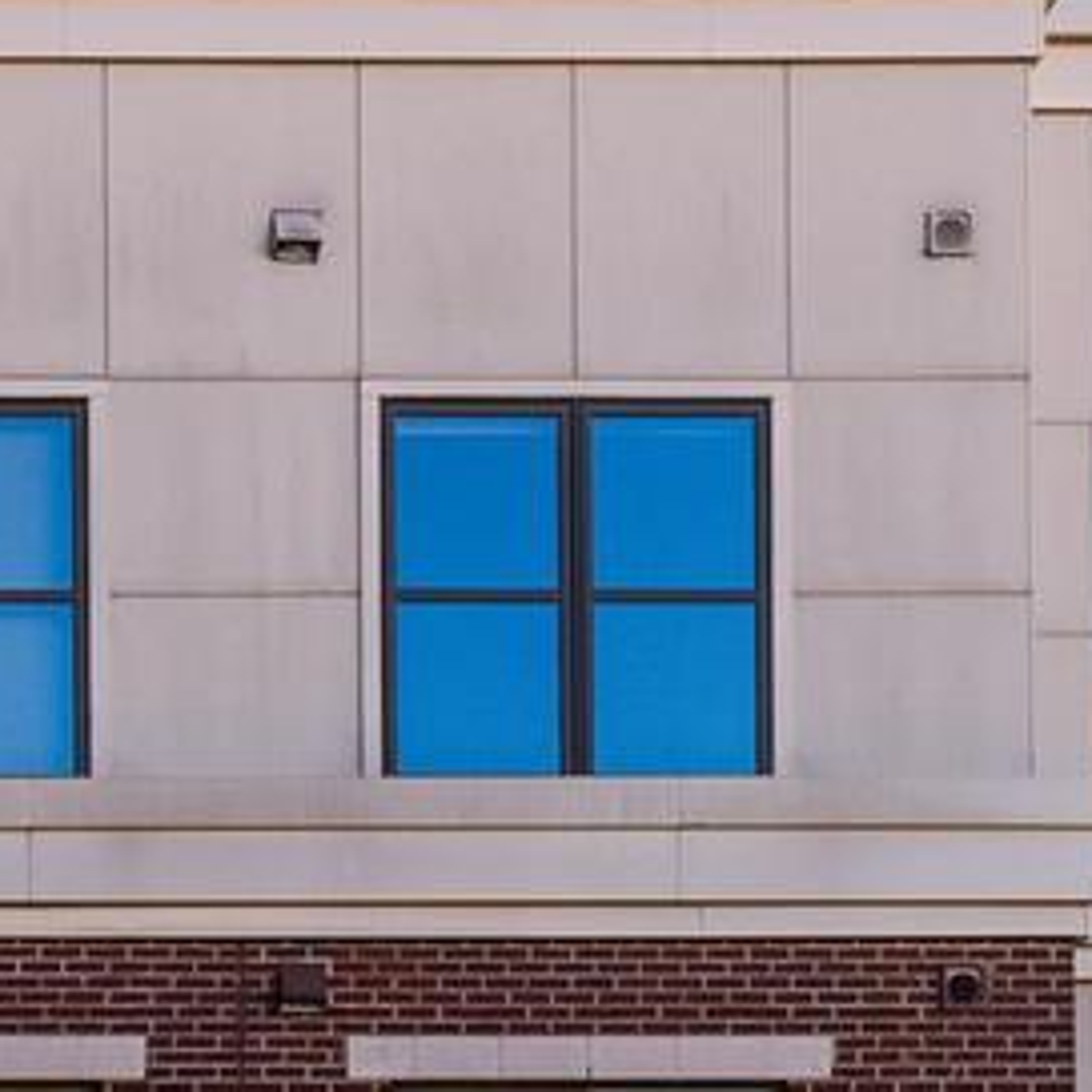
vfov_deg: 12.5
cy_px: 1455
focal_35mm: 135
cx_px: -787
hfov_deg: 12.0
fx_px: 4818
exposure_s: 1/2
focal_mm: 30
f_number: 5
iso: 800
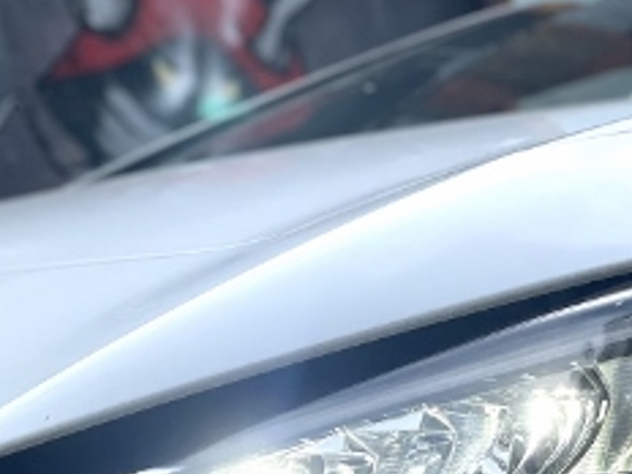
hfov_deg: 13.3
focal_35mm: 148
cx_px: 221
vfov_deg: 10.0
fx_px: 2702
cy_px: 290
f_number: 2
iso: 32
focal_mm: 6
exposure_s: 1/1845
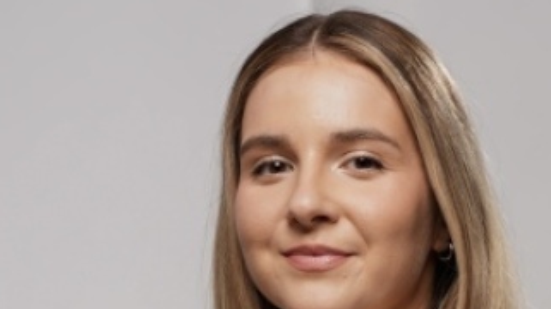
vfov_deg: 4.3
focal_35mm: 274
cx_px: 355
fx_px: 4000
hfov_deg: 7.9
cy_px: 833
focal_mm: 70
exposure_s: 1/250
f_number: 4
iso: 100
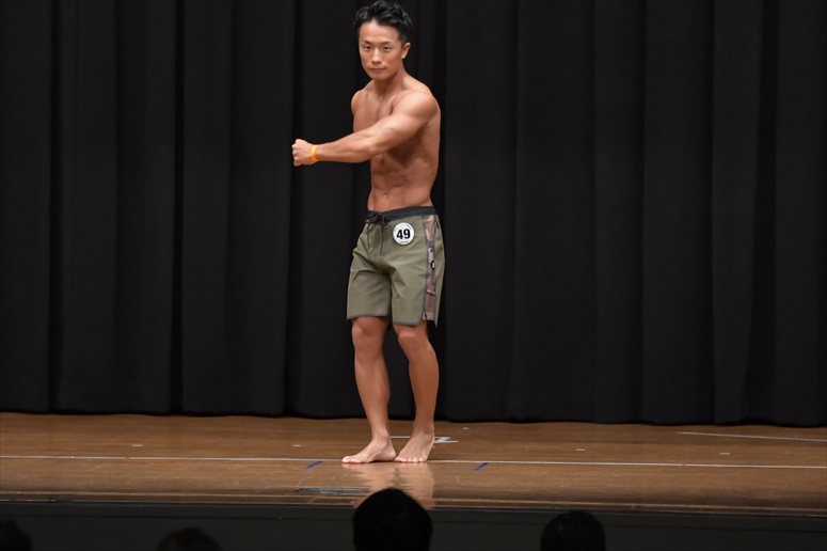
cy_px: 276
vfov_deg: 5.7
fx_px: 5511
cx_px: 414
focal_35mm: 240
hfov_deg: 8.6
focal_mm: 160
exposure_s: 1/400
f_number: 5.6
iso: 6400
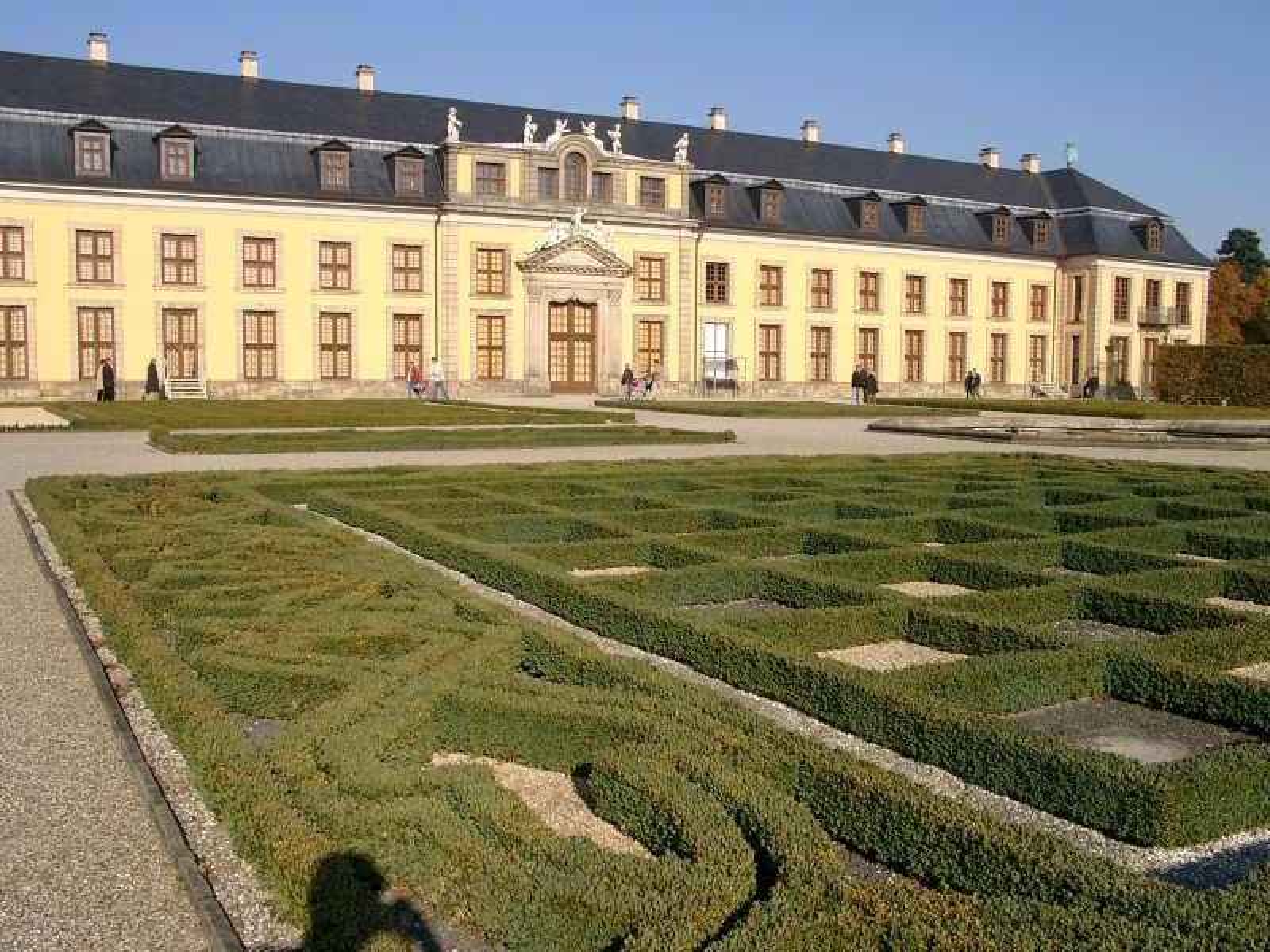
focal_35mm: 34
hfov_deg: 54.0
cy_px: 476
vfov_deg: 41.8
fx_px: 1247
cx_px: 635
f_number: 4
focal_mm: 7.13
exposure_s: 1/817
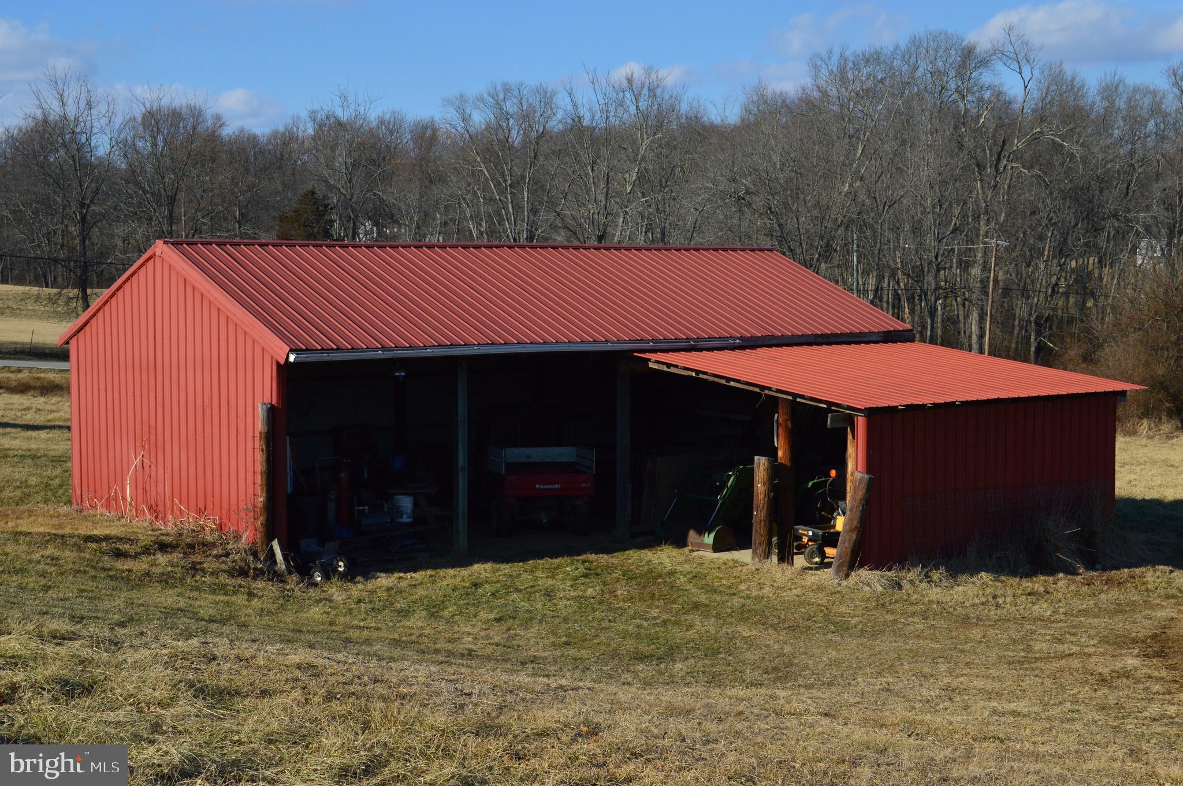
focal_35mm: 54
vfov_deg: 25.0
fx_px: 1773
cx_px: 592
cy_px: 393
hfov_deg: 36.9
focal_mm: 36
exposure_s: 1/500
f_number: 11
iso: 400
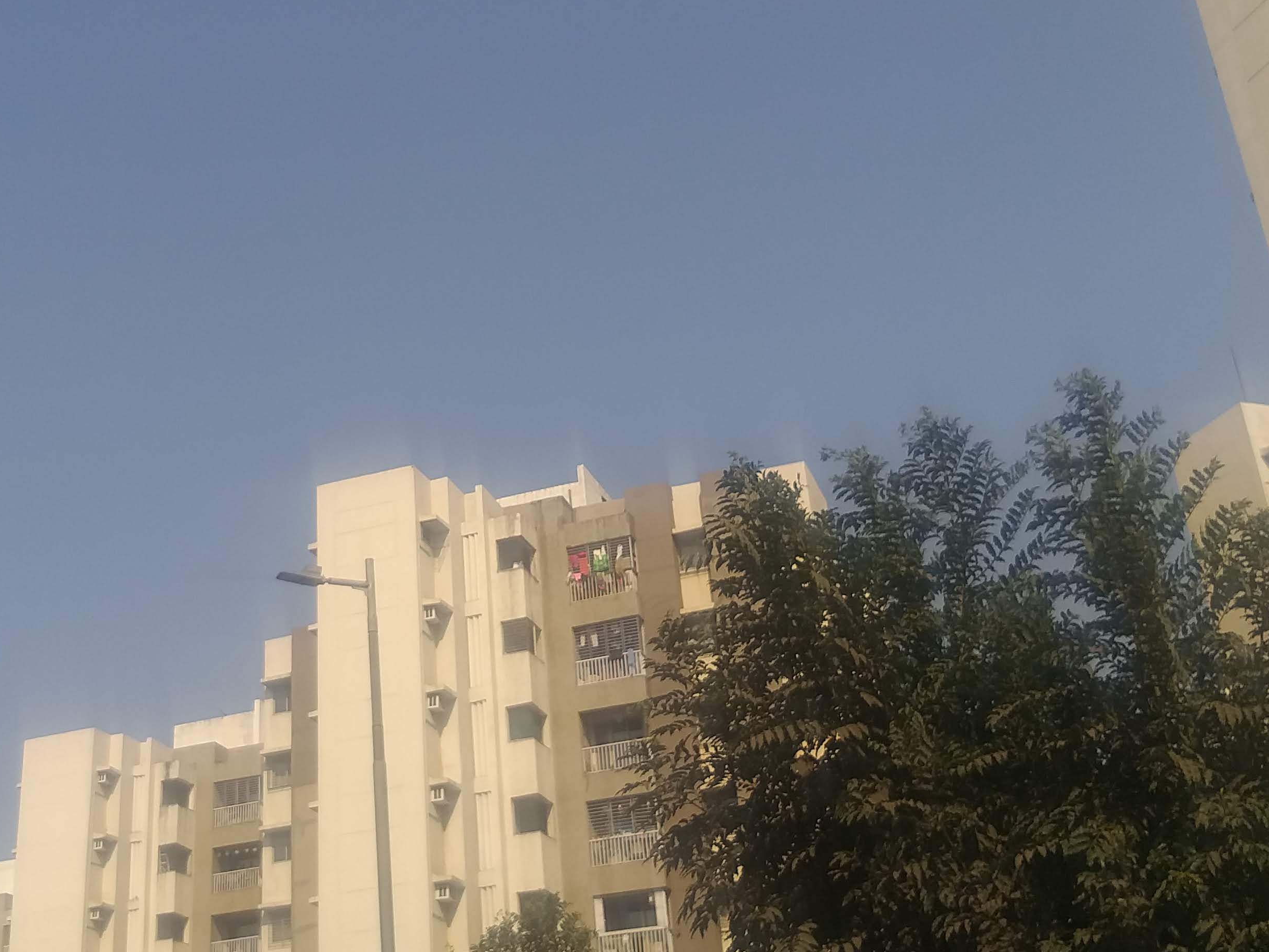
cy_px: 396
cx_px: 517
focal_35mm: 49
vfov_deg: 29.6
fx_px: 1796
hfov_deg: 38.8
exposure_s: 1/2524
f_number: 1.7
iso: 40
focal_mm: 3.93
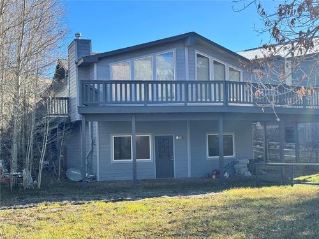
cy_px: 120
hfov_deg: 39.7
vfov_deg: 30.3
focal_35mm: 48
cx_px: 160
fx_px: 442
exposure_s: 1/1339
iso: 64
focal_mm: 6.76
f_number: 1.78
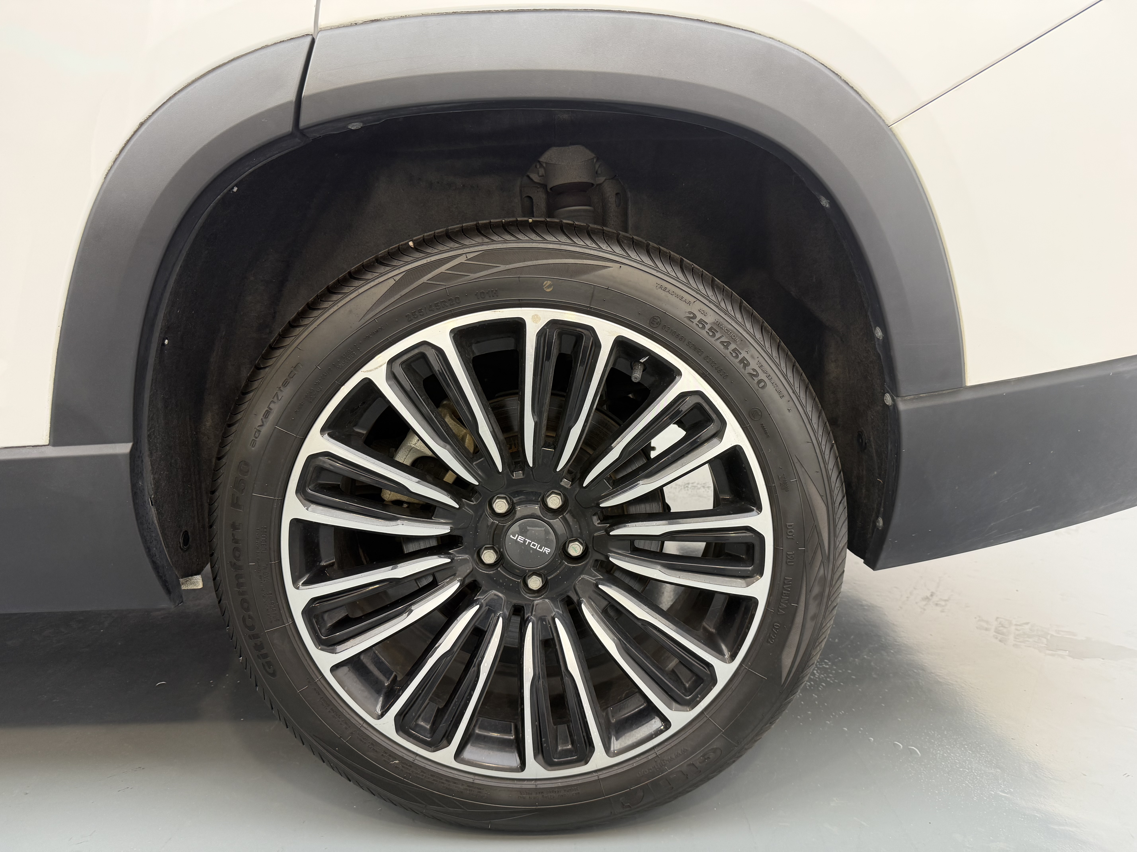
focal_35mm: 24
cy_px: 426
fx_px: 788
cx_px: 568
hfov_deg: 71.6
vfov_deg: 56.8
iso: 125
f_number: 1.78
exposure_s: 1/50
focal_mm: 6.76
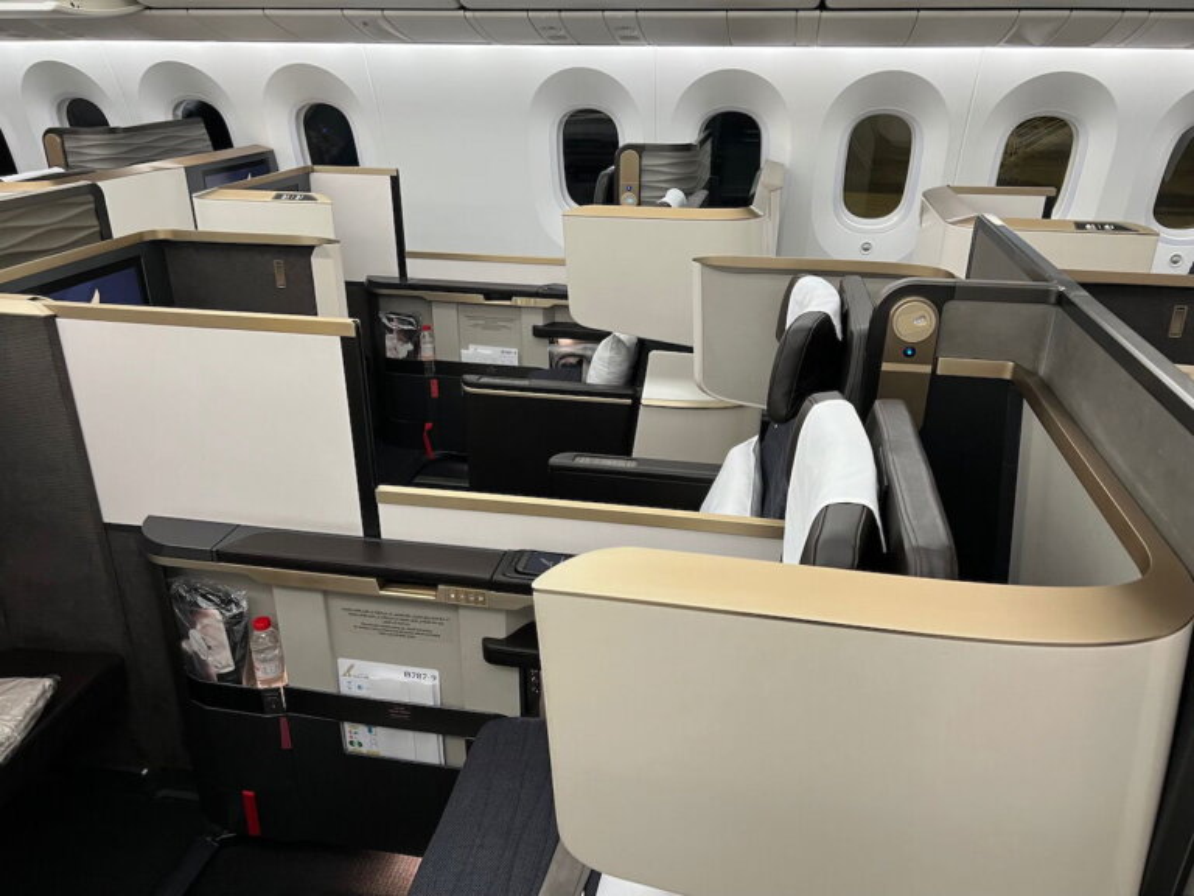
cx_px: 597
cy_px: 448
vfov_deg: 53.1
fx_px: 897
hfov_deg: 67.3
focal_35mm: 26
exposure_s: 1/55
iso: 200
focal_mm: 5.7
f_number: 1.5
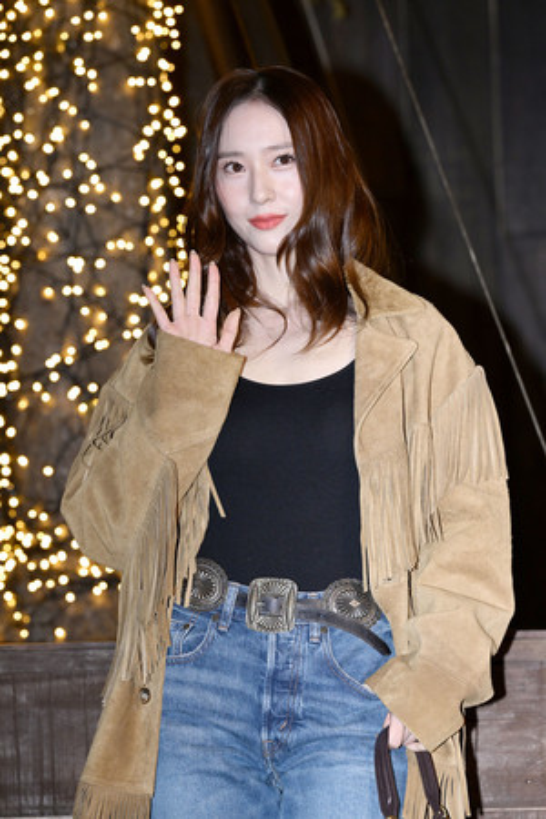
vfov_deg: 13.7
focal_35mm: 150
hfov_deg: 9.1
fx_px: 3412
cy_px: 410
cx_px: 273
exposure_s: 1/250
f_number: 5.6
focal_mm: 150
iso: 1600
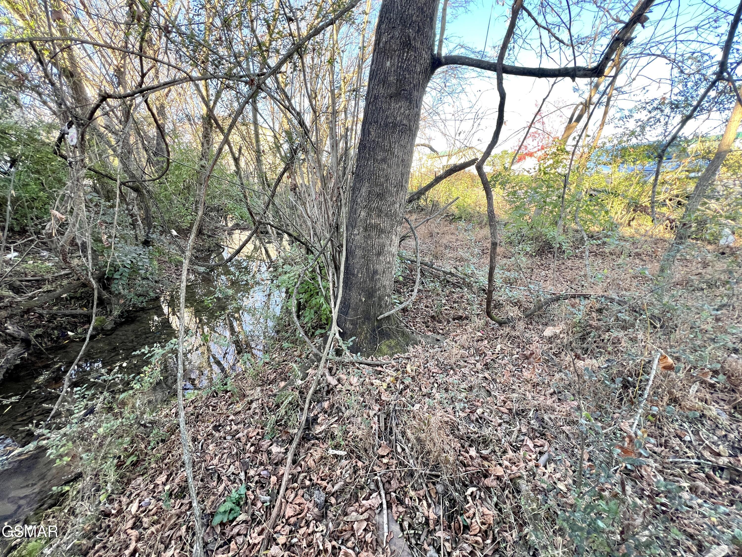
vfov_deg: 89.9
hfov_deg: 106.2
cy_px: 278
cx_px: 371
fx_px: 279
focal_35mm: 13
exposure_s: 1/99
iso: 80
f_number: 1.8
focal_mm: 1.57
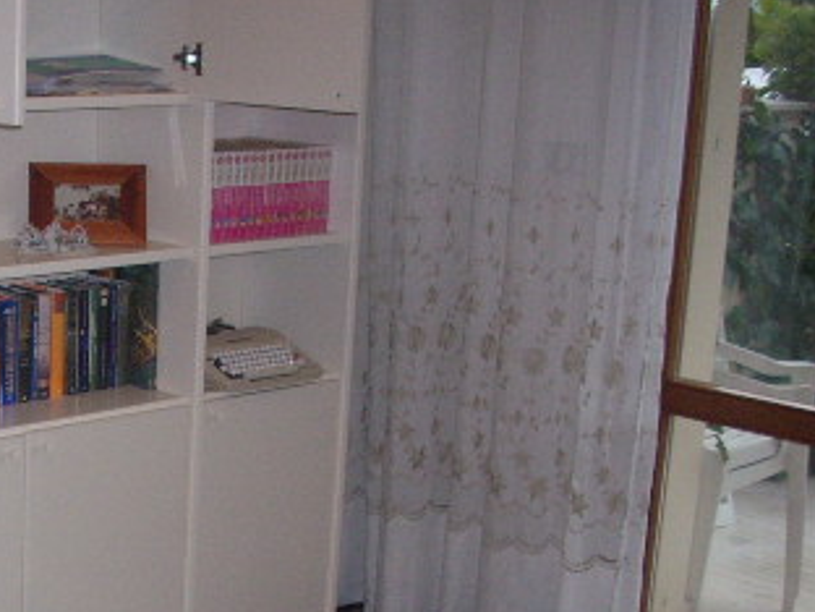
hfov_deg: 24.6
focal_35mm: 76
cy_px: 473
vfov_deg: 19.2
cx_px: 26
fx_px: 1789
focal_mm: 6.2
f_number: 2.8
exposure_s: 1/60
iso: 200
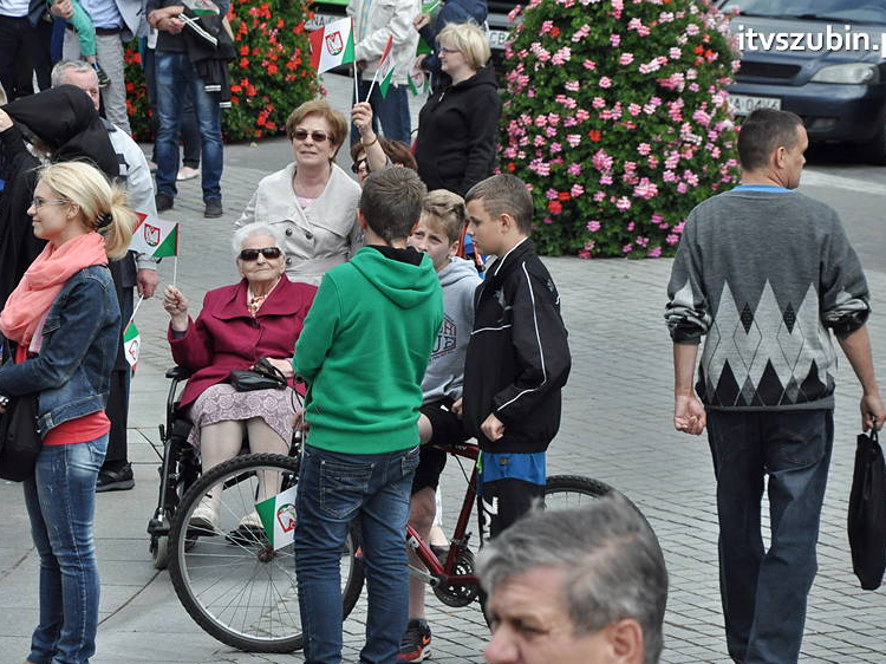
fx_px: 4389
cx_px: 430
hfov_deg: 11.5
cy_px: 333
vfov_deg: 8.6
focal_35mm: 172
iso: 1250
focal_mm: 105
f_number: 9
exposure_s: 1/2000
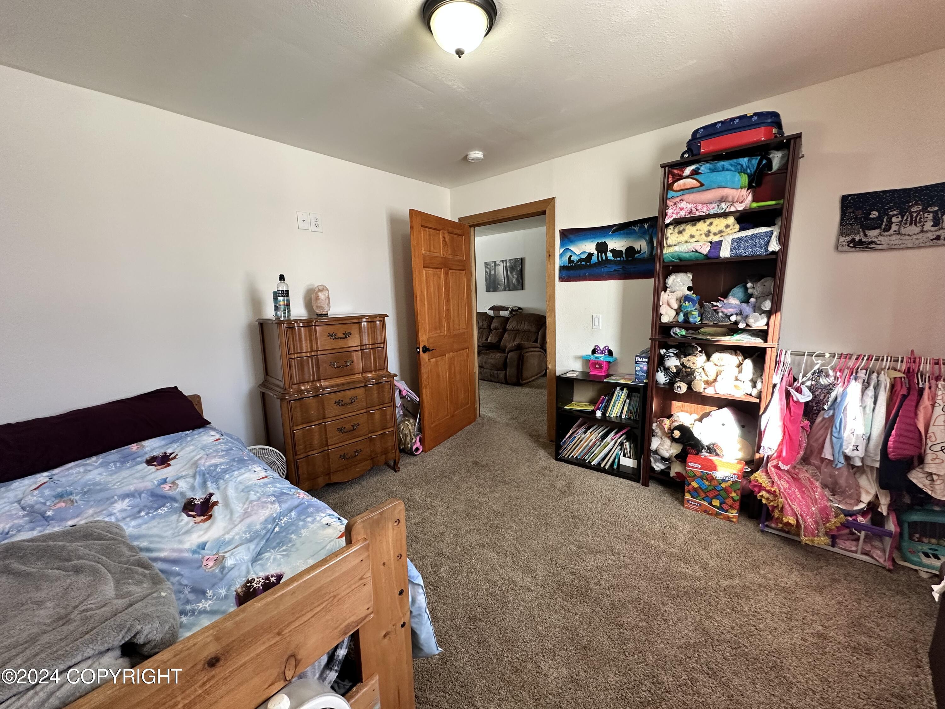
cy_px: 354
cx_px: 472
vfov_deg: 85.7
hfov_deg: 102.1
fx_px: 382
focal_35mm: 14
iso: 200
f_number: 2.2
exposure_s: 1/99
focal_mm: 2.22
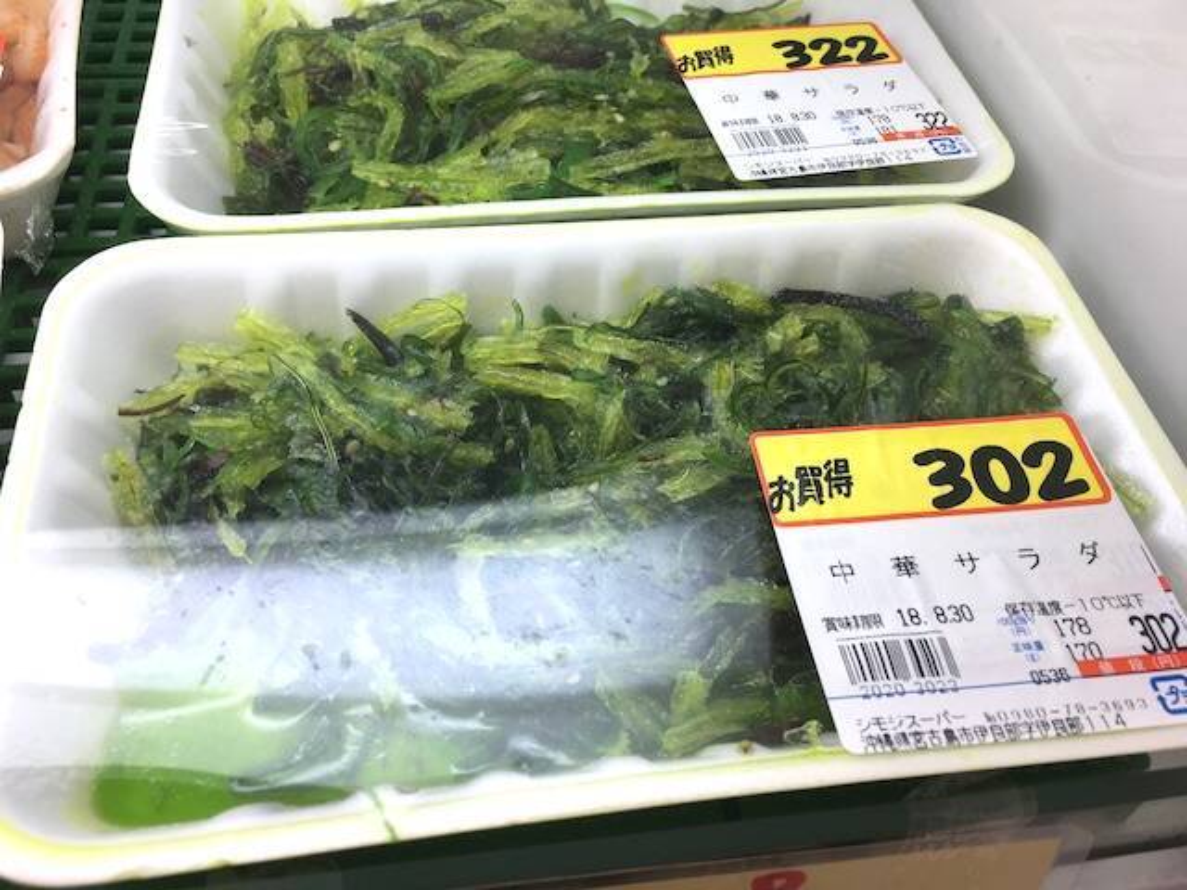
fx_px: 994
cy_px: 445
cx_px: 594
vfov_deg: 48.2
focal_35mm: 29
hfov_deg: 61.7
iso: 25
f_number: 2.2
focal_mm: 4.15
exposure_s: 1/60
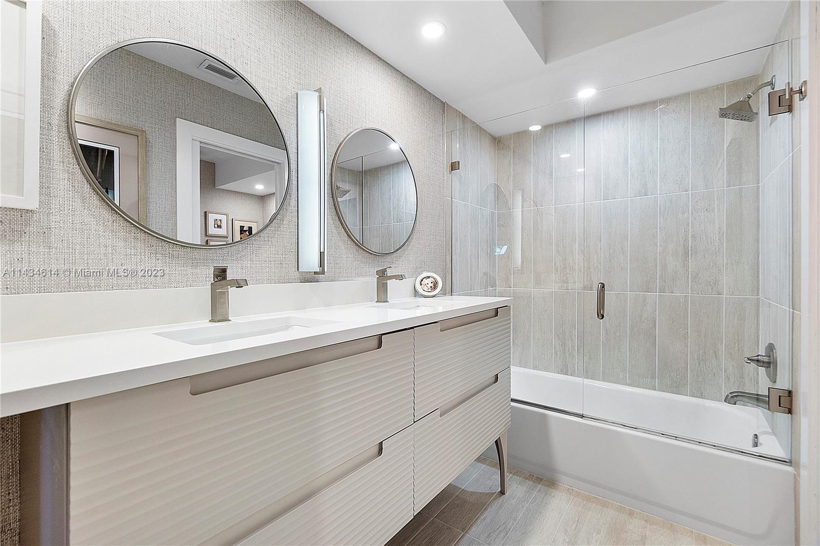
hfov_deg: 100.4
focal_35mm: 15
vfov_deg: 77.3
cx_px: 410
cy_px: 273
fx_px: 342
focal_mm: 10
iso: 250
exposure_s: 1/25
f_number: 9
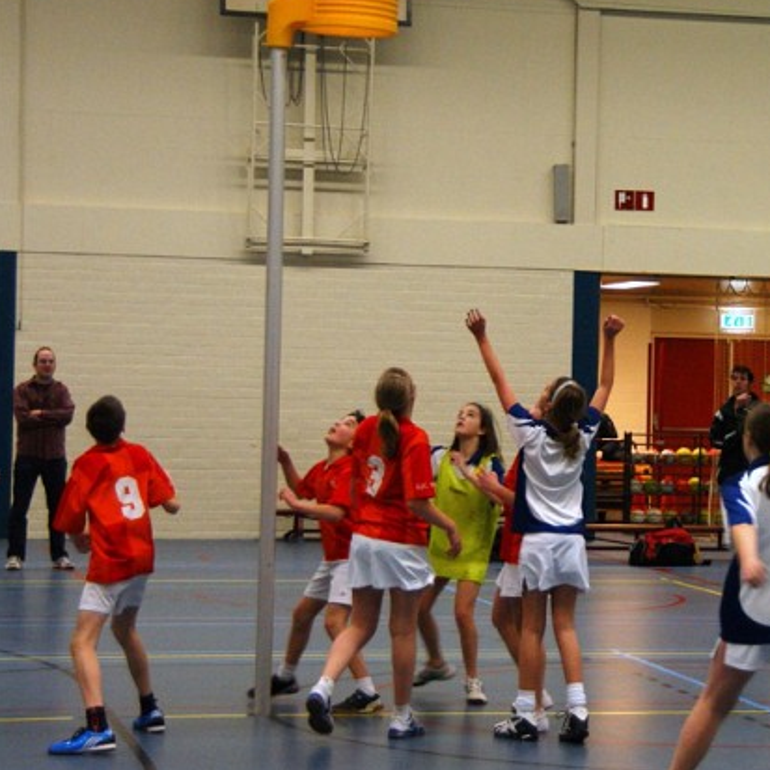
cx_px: 580
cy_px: 373
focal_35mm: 110
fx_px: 2764
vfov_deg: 15.9
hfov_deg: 15.8
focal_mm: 45
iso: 800
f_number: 4.5
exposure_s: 1/100
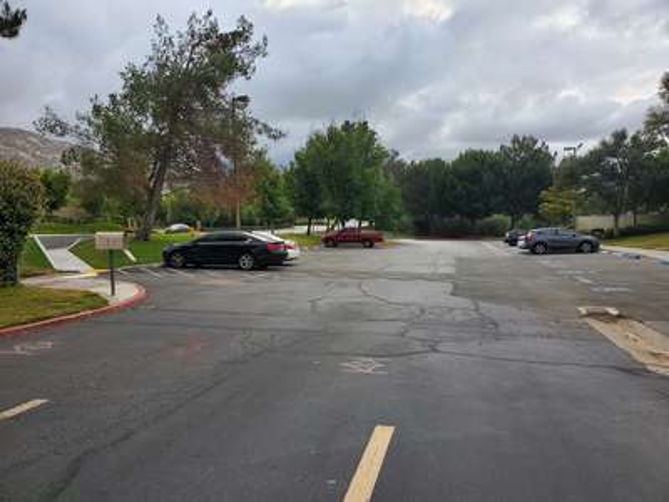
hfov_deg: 67.3
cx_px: 334
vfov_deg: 53.1
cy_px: 251
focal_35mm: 26
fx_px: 502
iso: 50
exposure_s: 1/991
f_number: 2.4
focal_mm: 4.3
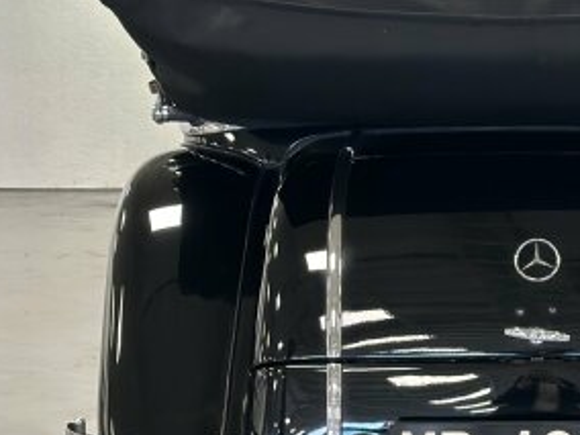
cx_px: 564
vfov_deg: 13.7
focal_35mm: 108
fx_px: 1810
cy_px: 278
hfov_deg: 17.8
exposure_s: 1/60
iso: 250
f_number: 1.78
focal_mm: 6.86
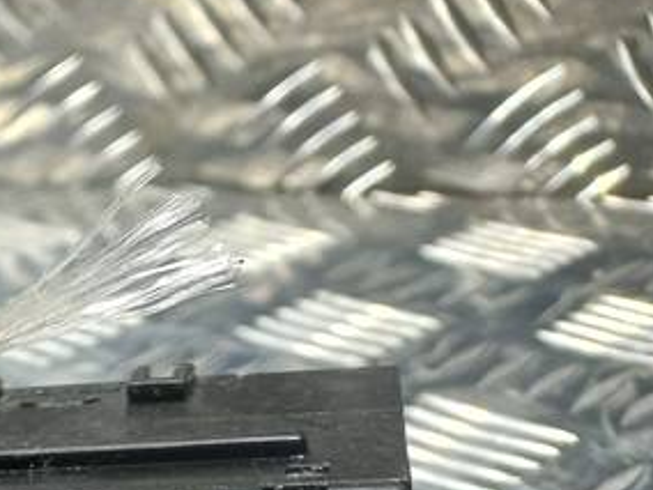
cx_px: -432
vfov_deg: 15.2
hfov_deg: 18.3
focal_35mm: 90
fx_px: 1698
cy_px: 743
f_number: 1.8
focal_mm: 4.6
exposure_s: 1/50
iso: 50
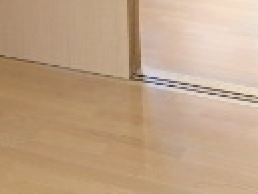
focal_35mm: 103
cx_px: 145
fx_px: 769
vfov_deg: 13.6
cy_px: -89
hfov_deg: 19.0
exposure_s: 1/30
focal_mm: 3.7
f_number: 3.5
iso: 250
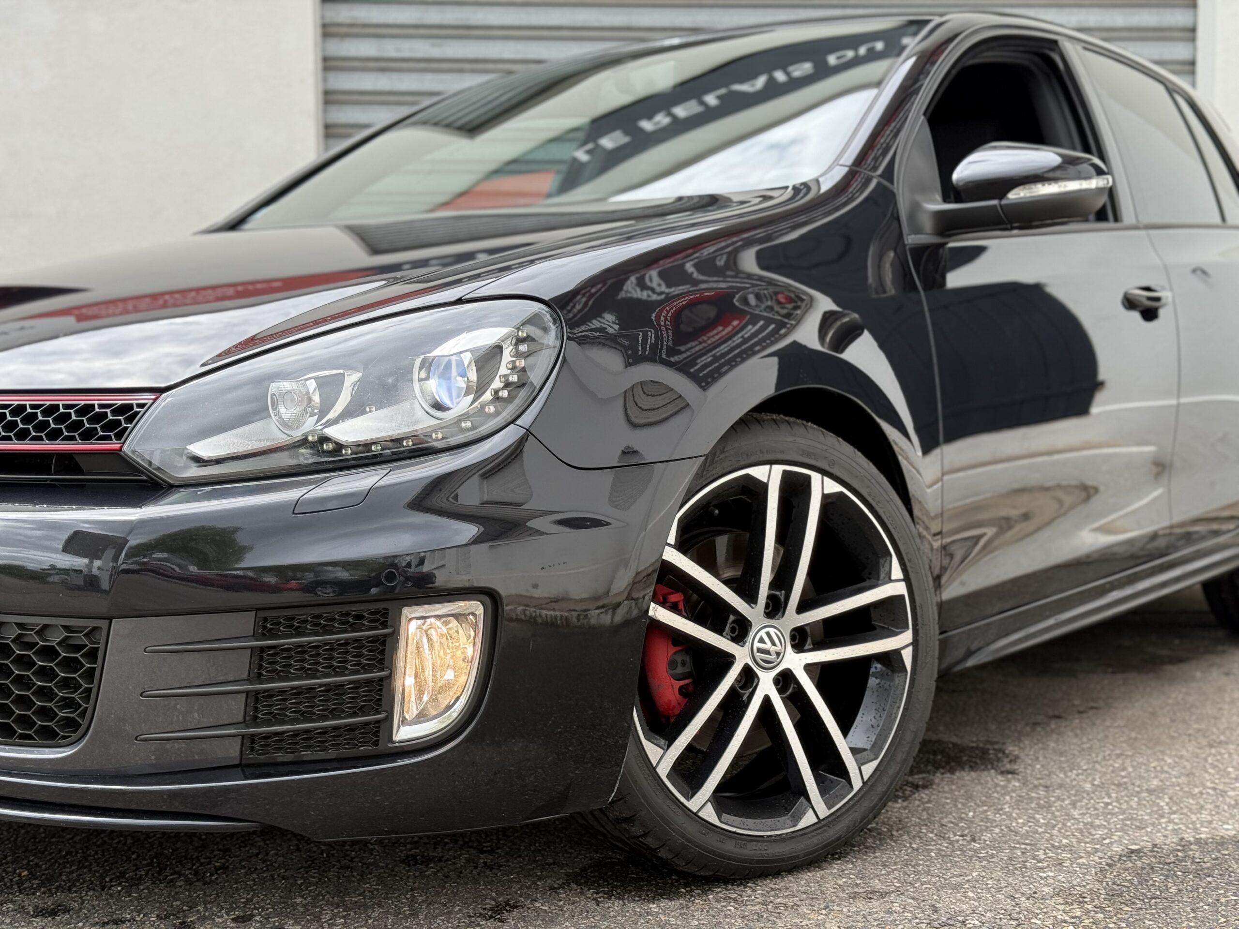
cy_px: 464
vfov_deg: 30.3
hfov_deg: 39.7
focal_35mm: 48
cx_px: 620
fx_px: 1718
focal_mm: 6.76
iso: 64
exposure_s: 1/928
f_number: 1.78
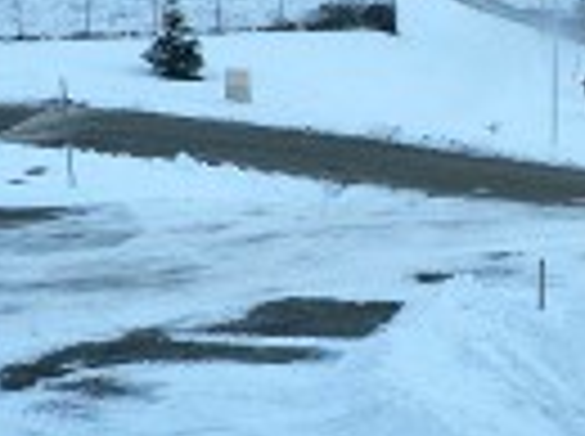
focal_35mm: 102
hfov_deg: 18.8
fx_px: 1721
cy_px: 130
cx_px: 574
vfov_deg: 14.4
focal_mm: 6
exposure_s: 1/30
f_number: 2.8
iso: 80
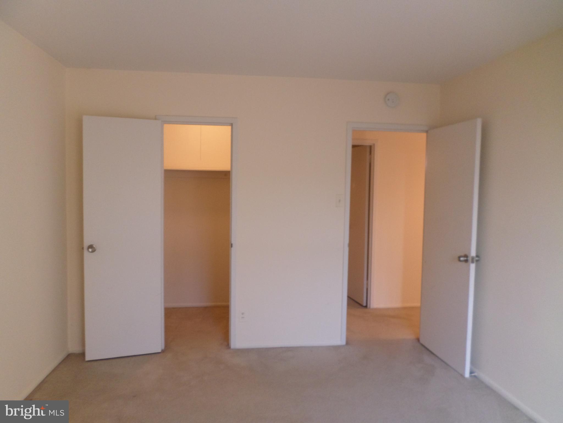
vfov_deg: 54.9
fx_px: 407
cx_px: 282
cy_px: 212
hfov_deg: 69.4
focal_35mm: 25
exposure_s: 1/30
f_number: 2.5
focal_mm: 4.5
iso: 160
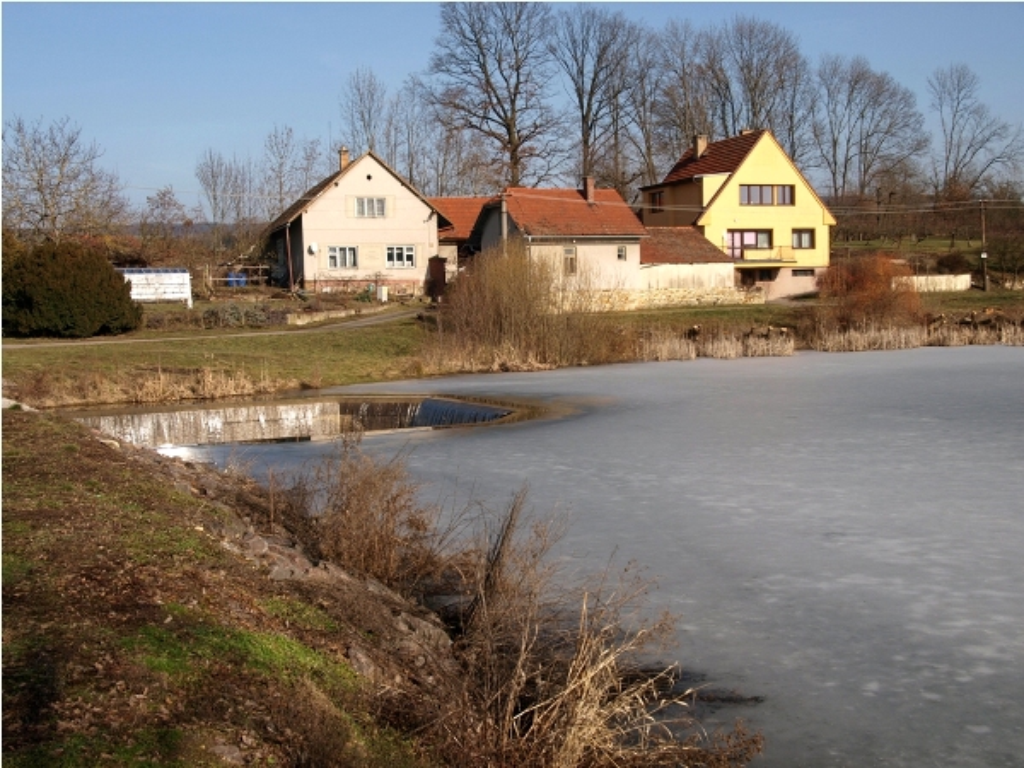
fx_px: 1302
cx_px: 512
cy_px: 384
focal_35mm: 44
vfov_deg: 32.9
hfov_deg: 42.9
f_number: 6.3
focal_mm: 22
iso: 100
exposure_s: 1/500
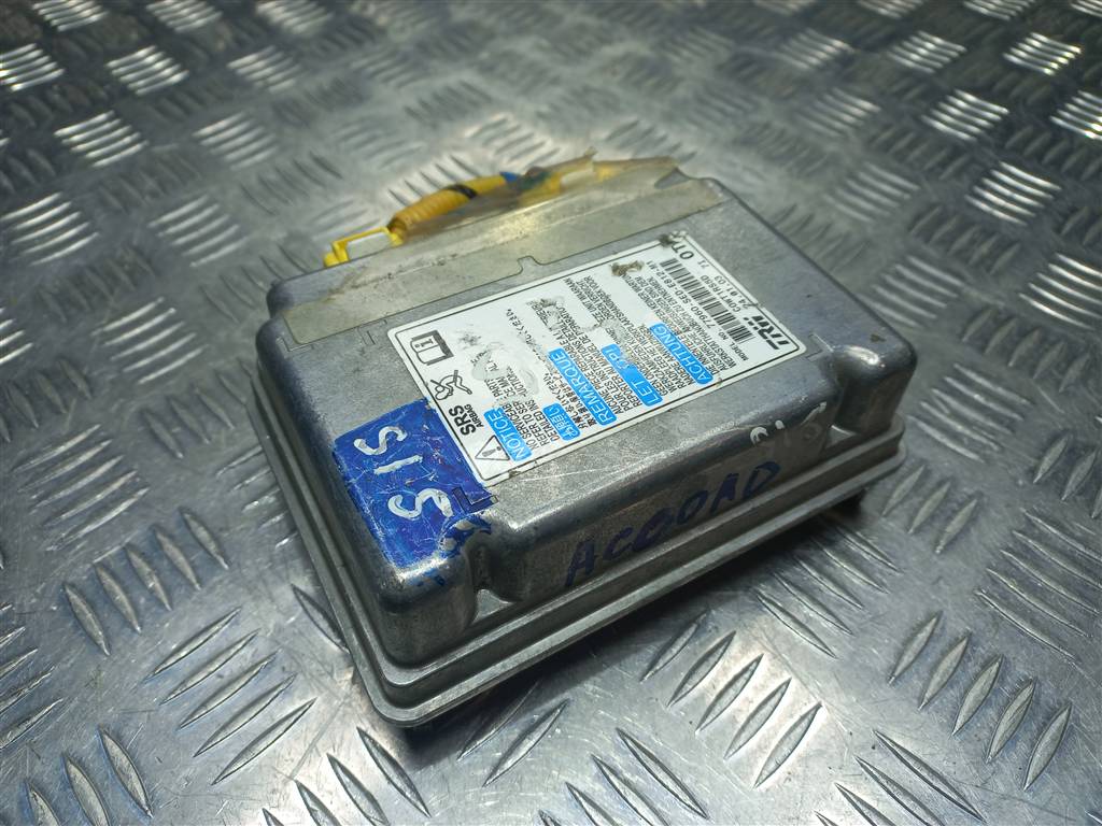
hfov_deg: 69.4
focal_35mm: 25
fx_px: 796
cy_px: 413
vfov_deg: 54.9
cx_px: 551
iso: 32
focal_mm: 4.6
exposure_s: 1/100
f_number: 1.8
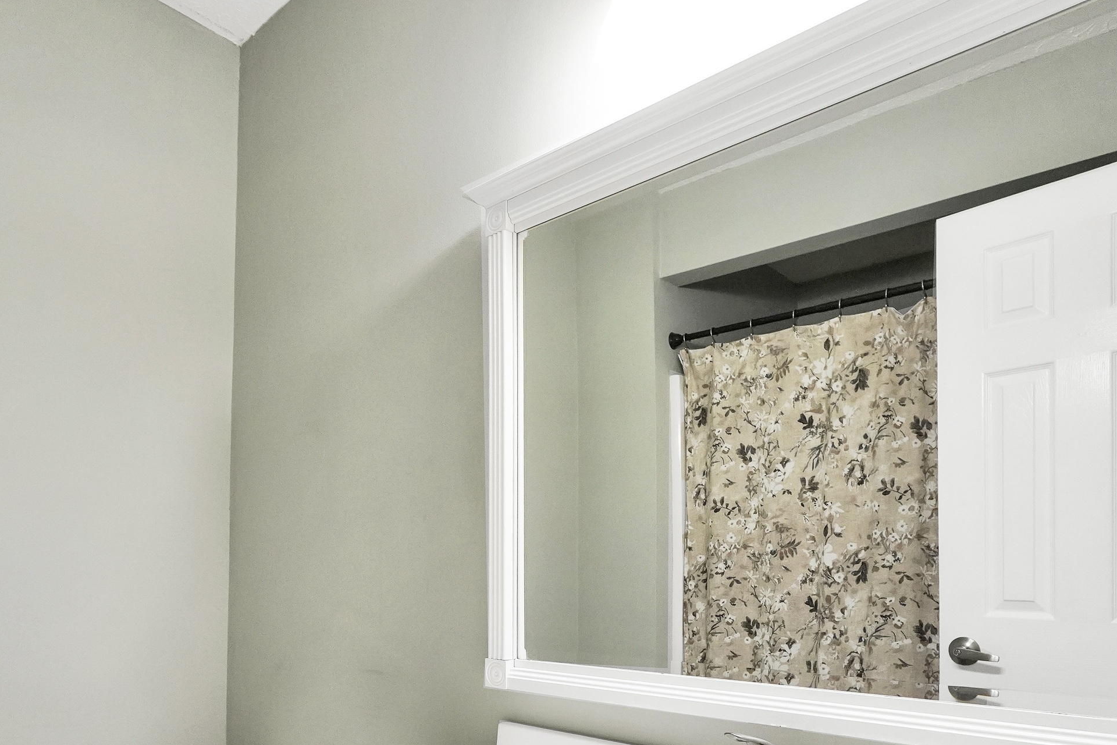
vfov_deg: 50.5
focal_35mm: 24
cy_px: 575
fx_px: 745
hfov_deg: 72.9
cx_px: 446
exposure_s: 1/160
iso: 1250
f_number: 4
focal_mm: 10
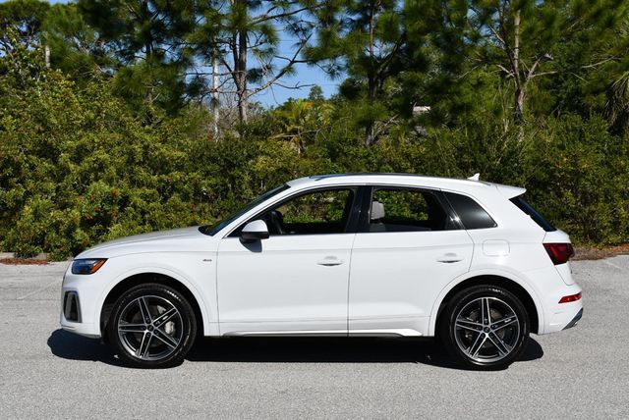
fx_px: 1049
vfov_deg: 22.7
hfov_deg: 33.4
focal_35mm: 60
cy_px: 210
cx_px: 314
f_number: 9
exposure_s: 1/320
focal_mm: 30
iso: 100
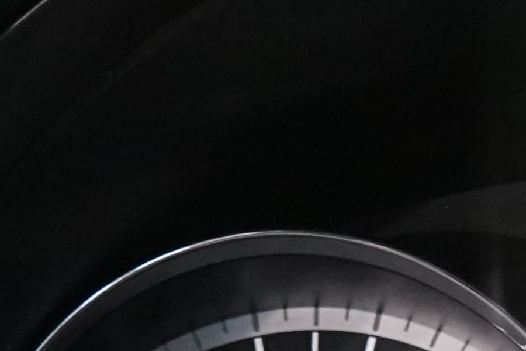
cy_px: 467
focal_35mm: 220
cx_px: 915
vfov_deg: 6.2
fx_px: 3214
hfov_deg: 9.0
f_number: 5.6
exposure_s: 1/50
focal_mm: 33
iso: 3200
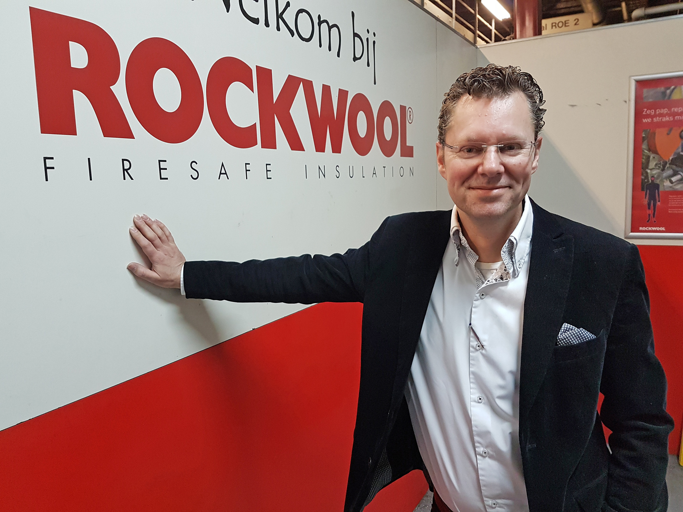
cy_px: 256
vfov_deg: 53.1
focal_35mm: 26
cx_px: 342
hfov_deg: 67.3
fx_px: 513
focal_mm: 4.2
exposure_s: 1/33
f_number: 1.7
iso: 160
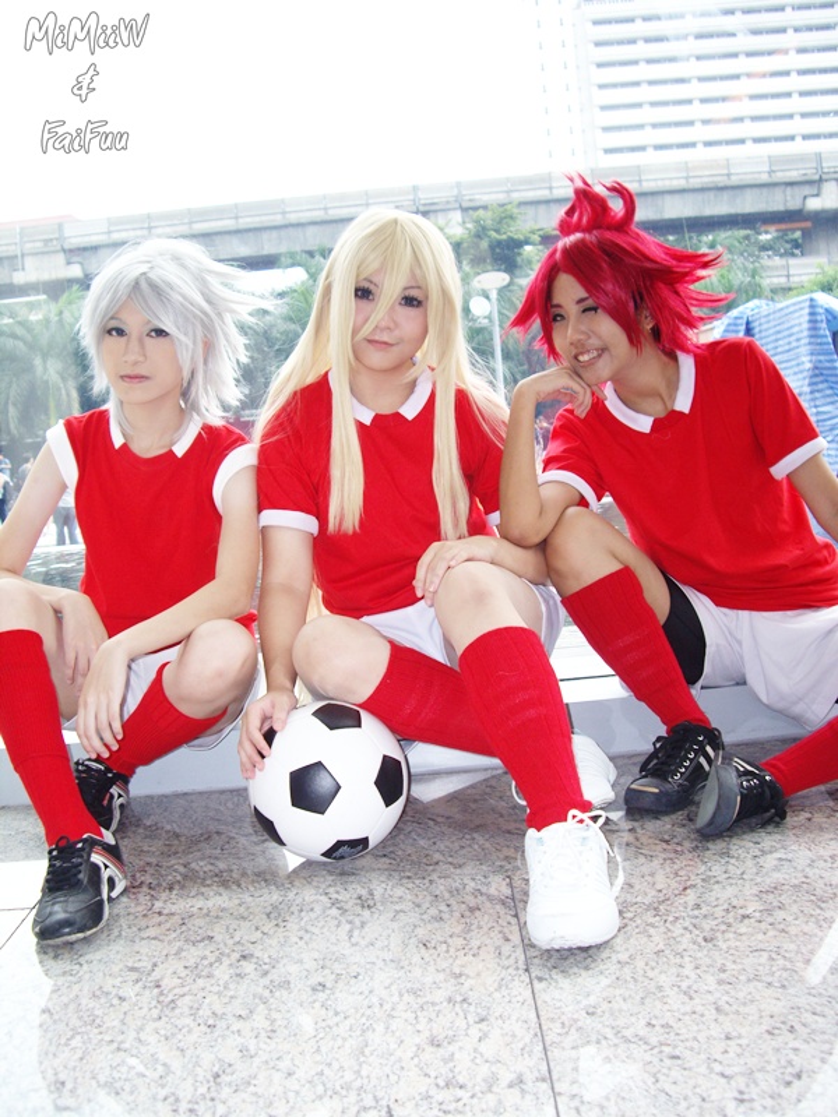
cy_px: 558
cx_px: 419
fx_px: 1227
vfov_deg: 49.0
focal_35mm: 38
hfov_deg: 37.7
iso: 100
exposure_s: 1/80
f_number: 2.8
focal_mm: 7.9
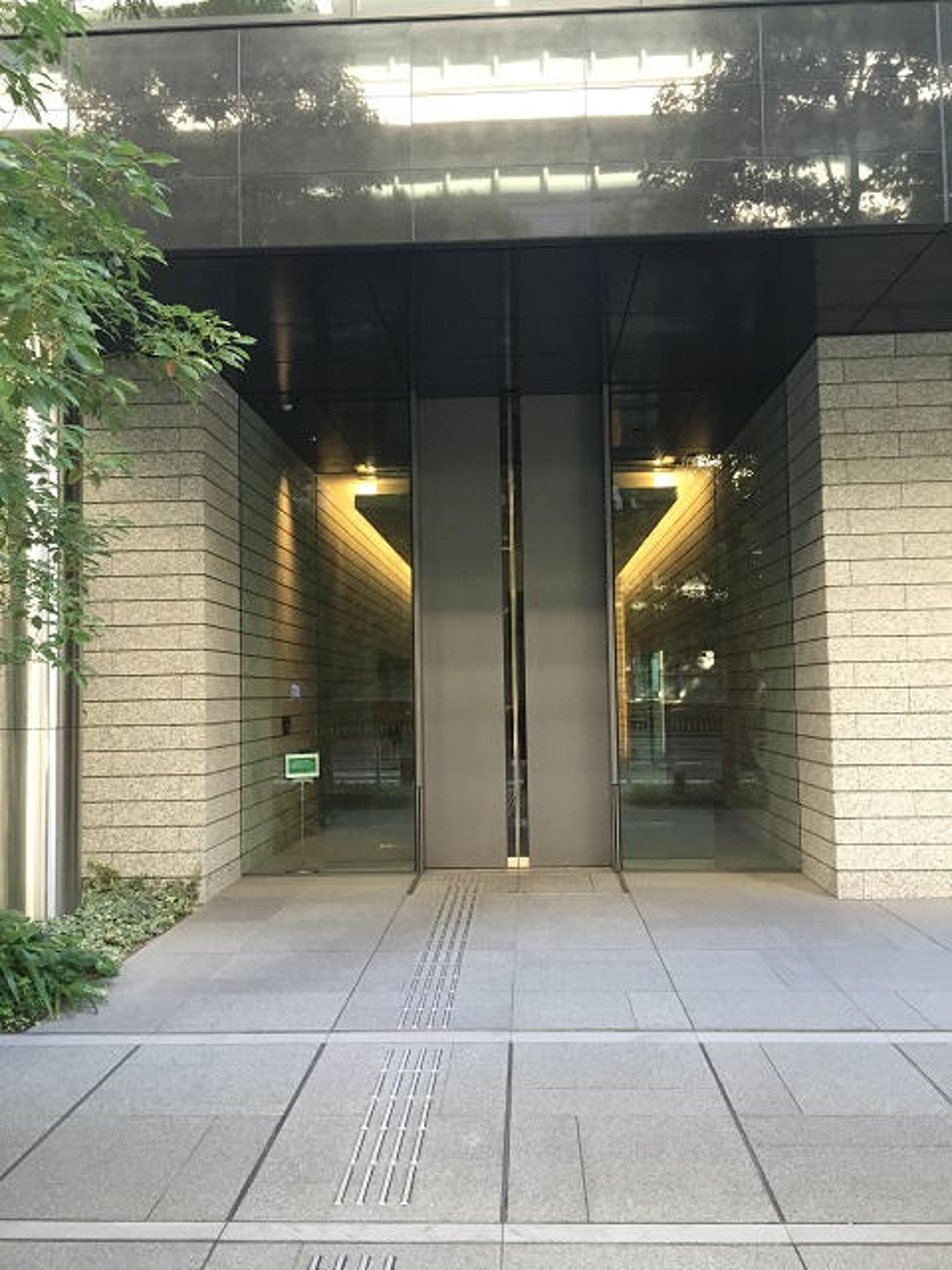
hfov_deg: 48.2
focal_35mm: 29
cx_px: 476
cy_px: 635
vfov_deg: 61.7
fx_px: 1063
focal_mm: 4.15
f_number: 2.2
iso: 32
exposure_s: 1/30
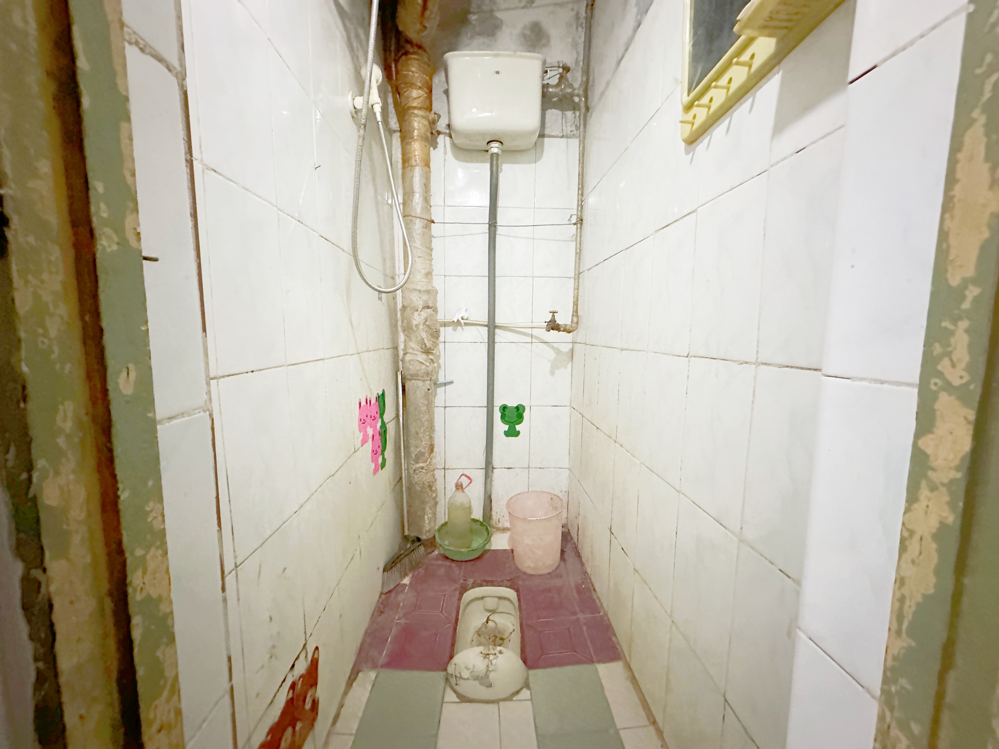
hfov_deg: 102.1
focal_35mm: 14
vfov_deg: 85.7
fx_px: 404
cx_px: 500
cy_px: 374
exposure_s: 1/33
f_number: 2.2
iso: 1000
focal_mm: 2.22
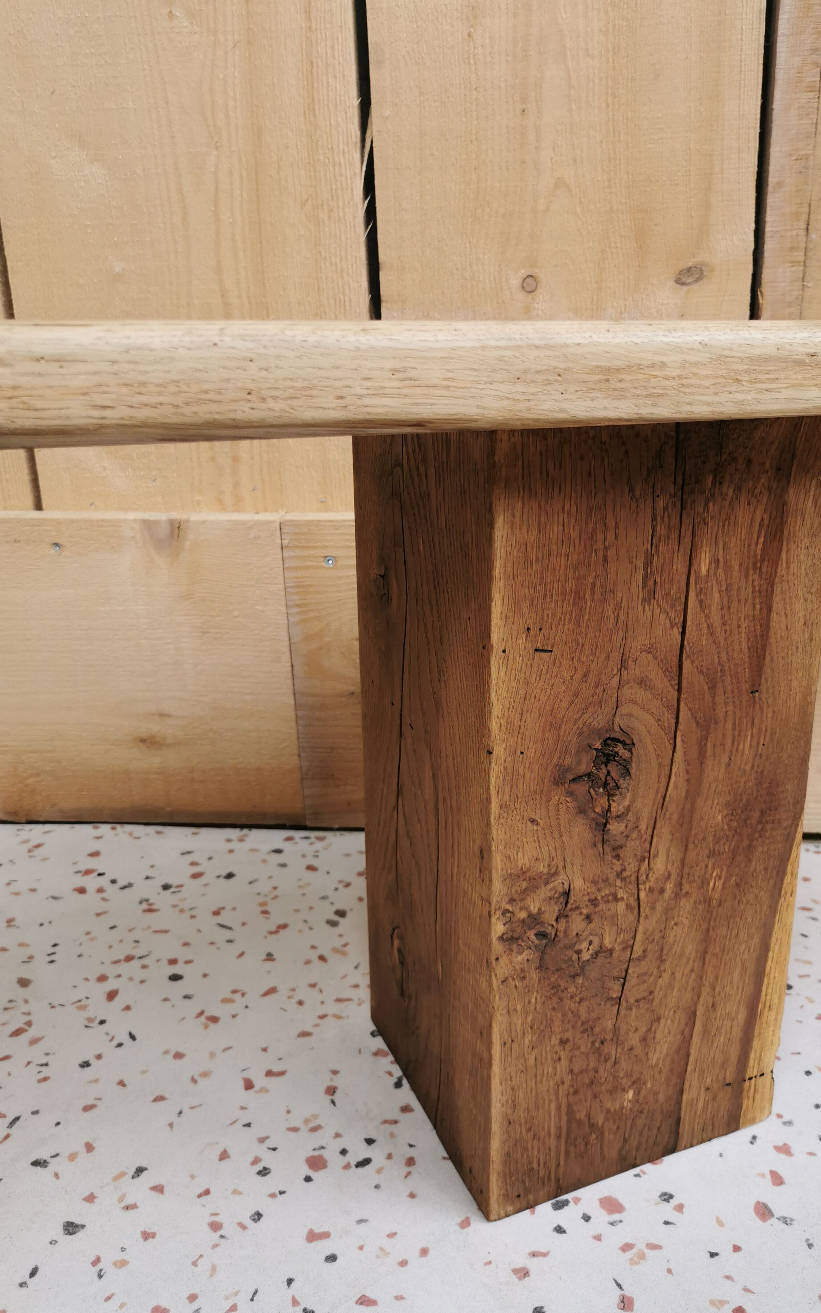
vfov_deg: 64.6
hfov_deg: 43.1
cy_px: 656
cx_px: 463
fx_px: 1038
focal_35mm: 29
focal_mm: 5.58
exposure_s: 1/100
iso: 100
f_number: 1.8
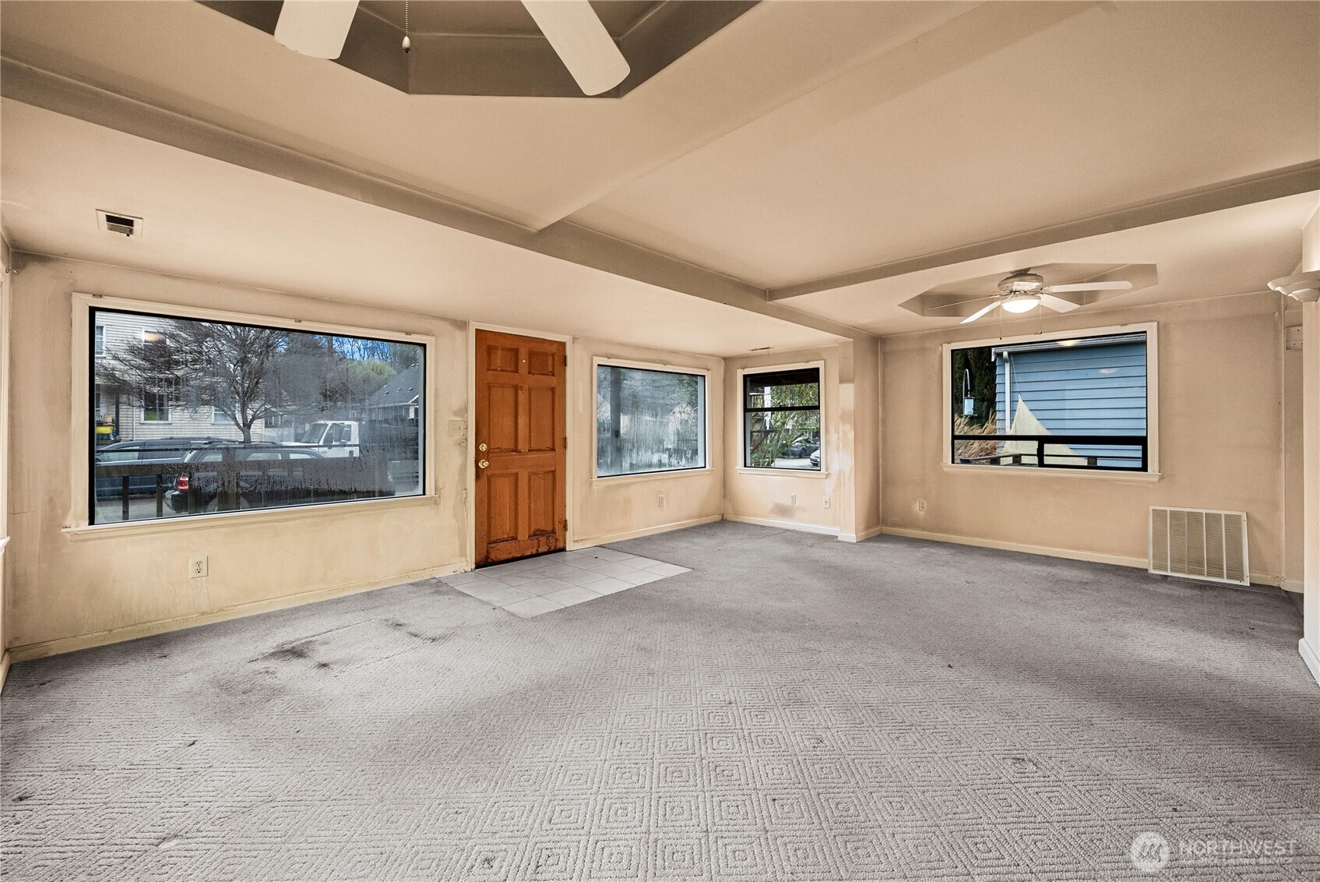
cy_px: 441
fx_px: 514
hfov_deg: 104.2
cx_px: 660
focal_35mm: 14
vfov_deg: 81.3
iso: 500
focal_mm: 14
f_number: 7.1
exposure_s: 1/30
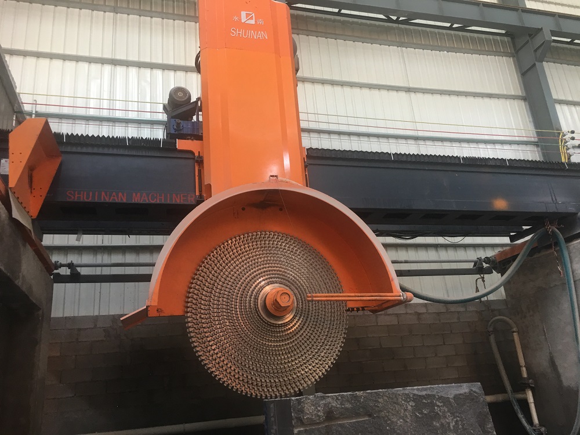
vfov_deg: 48.2
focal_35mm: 29
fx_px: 486
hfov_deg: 61.7
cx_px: 290
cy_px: 218
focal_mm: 4.15
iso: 40
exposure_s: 1/17
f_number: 2.2
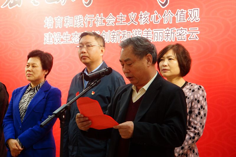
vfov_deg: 13.0
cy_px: 78
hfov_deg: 19.5
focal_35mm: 105
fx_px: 688
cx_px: 118
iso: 1600
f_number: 5.6
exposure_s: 1/60
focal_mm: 70
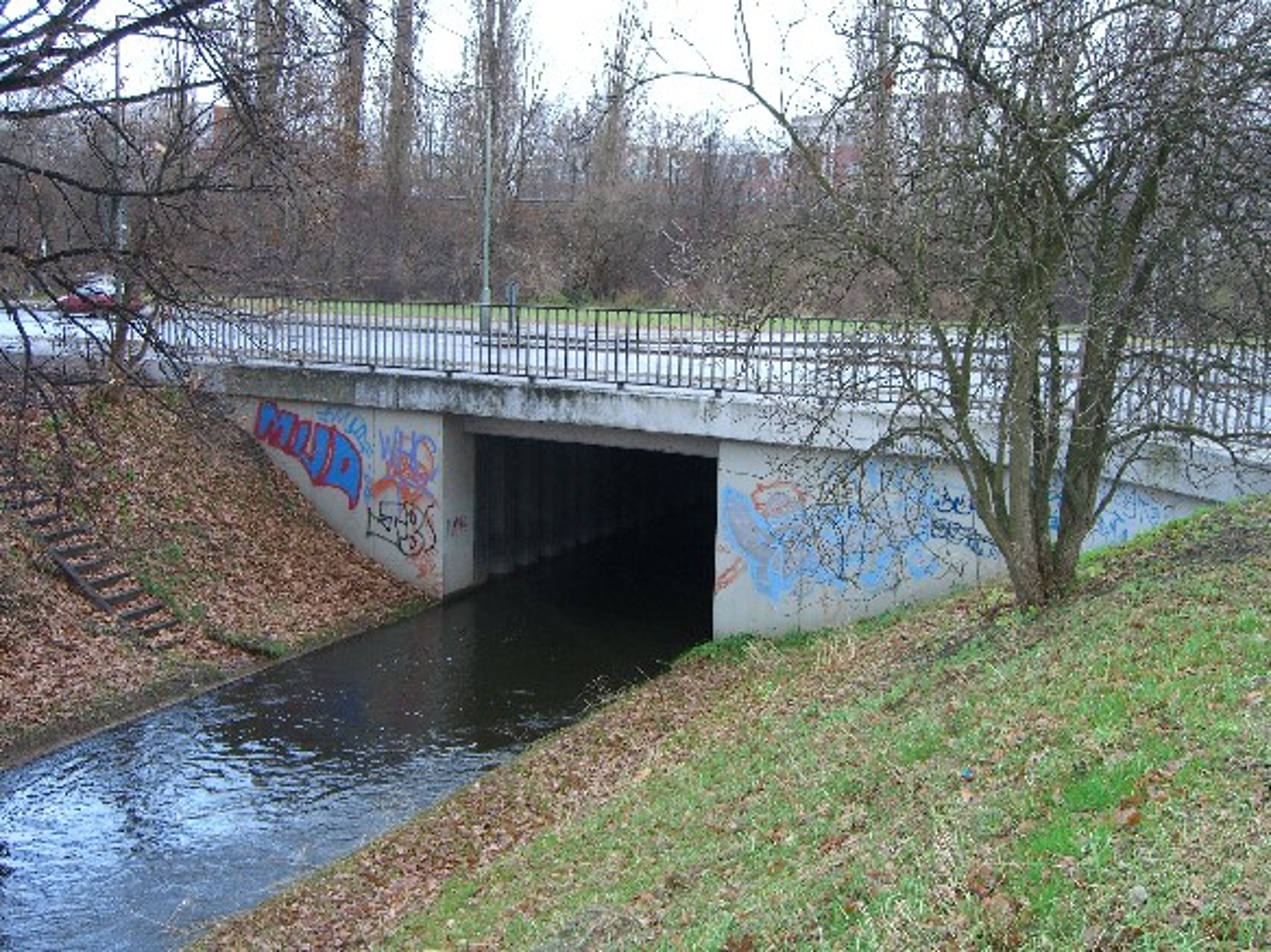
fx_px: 1395
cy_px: 476
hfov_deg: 49.0
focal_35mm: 38
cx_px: 636
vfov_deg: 37.7
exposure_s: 1/60
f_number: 2.8
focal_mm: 7.9
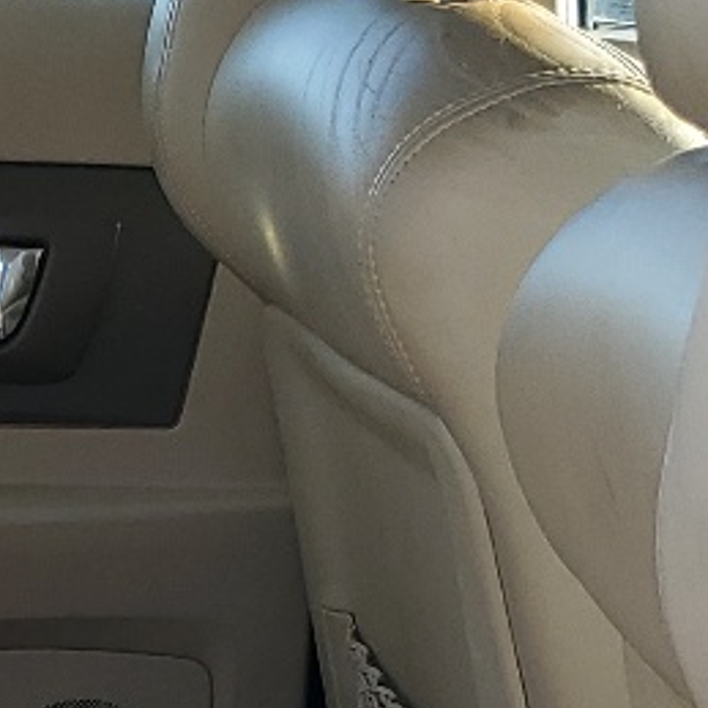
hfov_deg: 12.0
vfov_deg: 12.1
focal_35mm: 142
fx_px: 3286
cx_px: -205
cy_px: 820
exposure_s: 1/250
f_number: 1.5
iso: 50
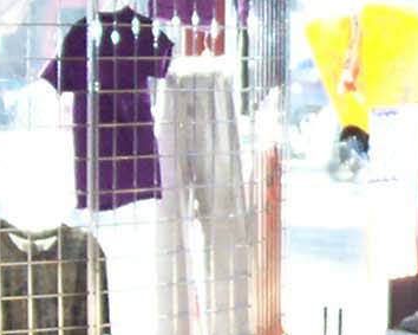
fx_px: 2671
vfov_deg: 7.2
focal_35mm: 216
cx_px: 481
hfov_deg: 8.9
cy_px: 207
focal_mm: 5.6
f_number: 2.7
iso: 80
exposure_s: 1/64
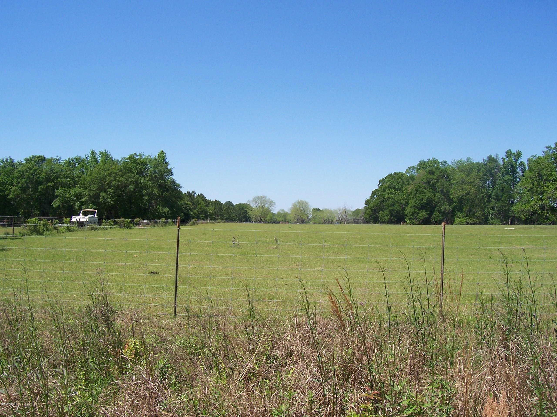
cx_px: 278
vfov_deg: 41.8
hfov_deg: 54.0
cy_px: 208
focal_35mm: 34
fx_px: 547
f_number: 5.6
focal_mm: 5.6
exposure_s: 1/500
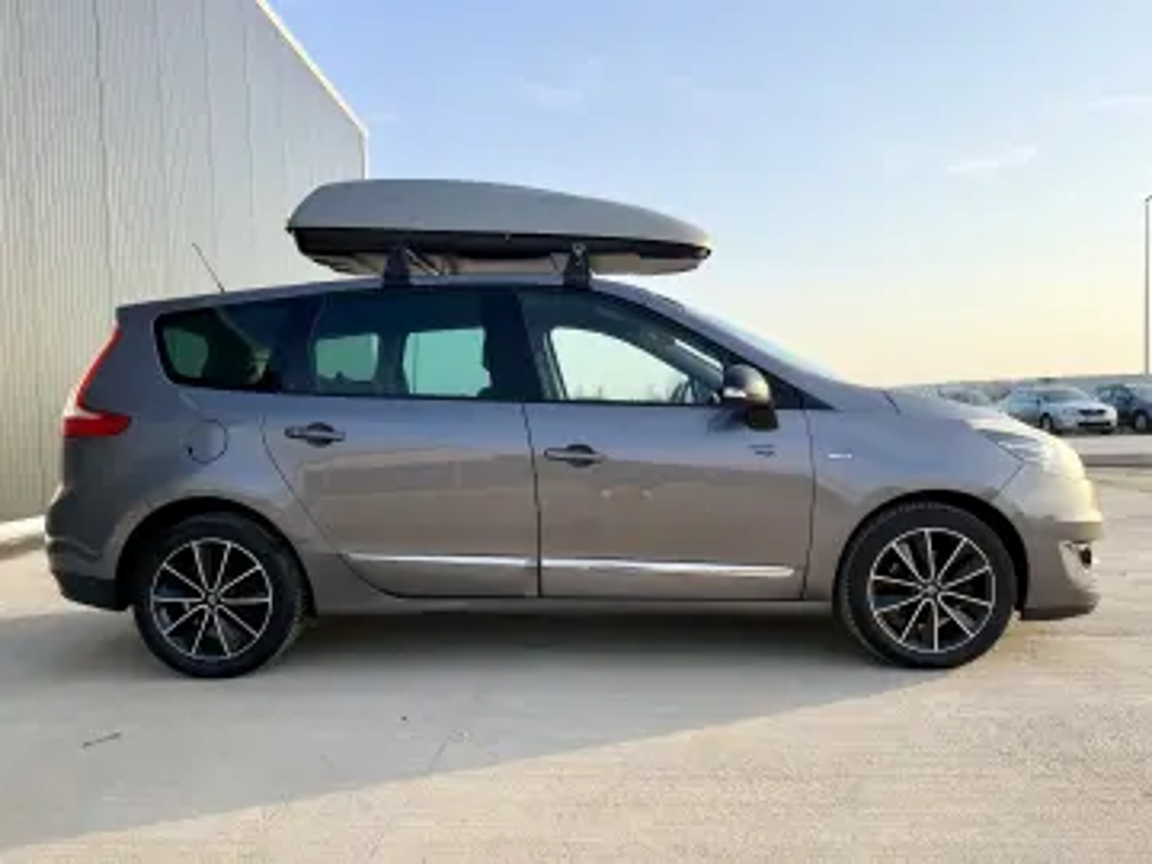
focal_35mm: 24
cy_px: 432
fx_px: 799
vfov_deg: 56.8
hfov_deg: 71.6
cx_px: 576
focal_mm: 6.76
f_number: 1.78
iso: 80
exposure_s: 1/2445
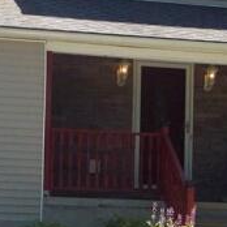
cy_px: 83
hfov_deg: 12.9
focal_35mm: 135
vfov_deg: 12.9
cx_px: 87
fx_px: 1002
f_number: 2.8
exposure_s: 1/495
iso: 80
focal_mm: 6.2
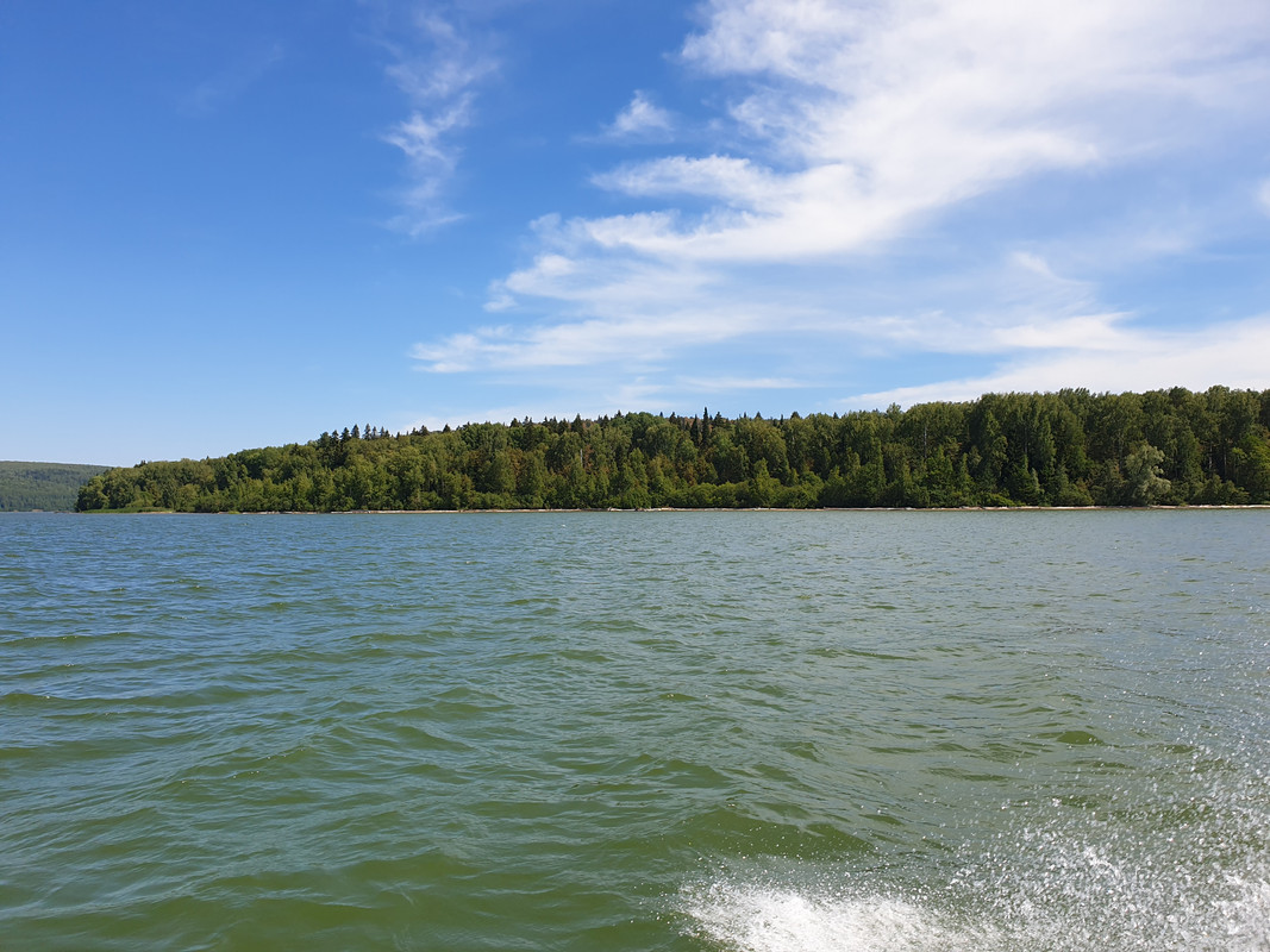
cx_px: 635
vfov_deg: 53.1
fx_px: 954
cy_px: 476
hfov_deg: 67.3
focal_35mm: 26
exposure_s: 1/1379
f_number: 2.4
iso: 50
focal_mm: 4.3
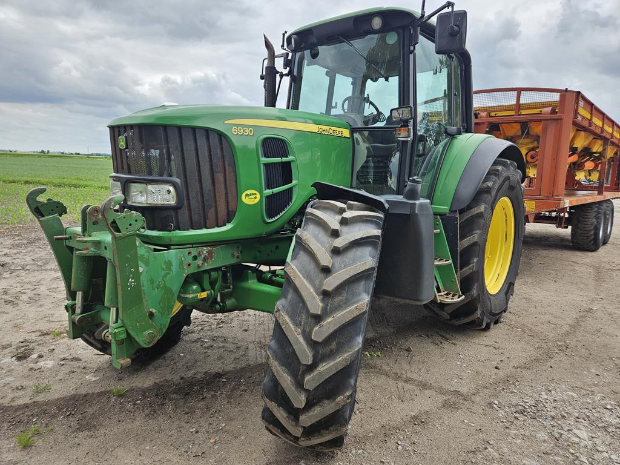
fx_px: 412
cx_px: 310
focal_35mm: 23
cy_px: 232
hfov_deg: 73.9
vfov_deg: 58.9
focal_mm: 5.4
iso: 25
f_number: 1.8
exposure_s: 1/690
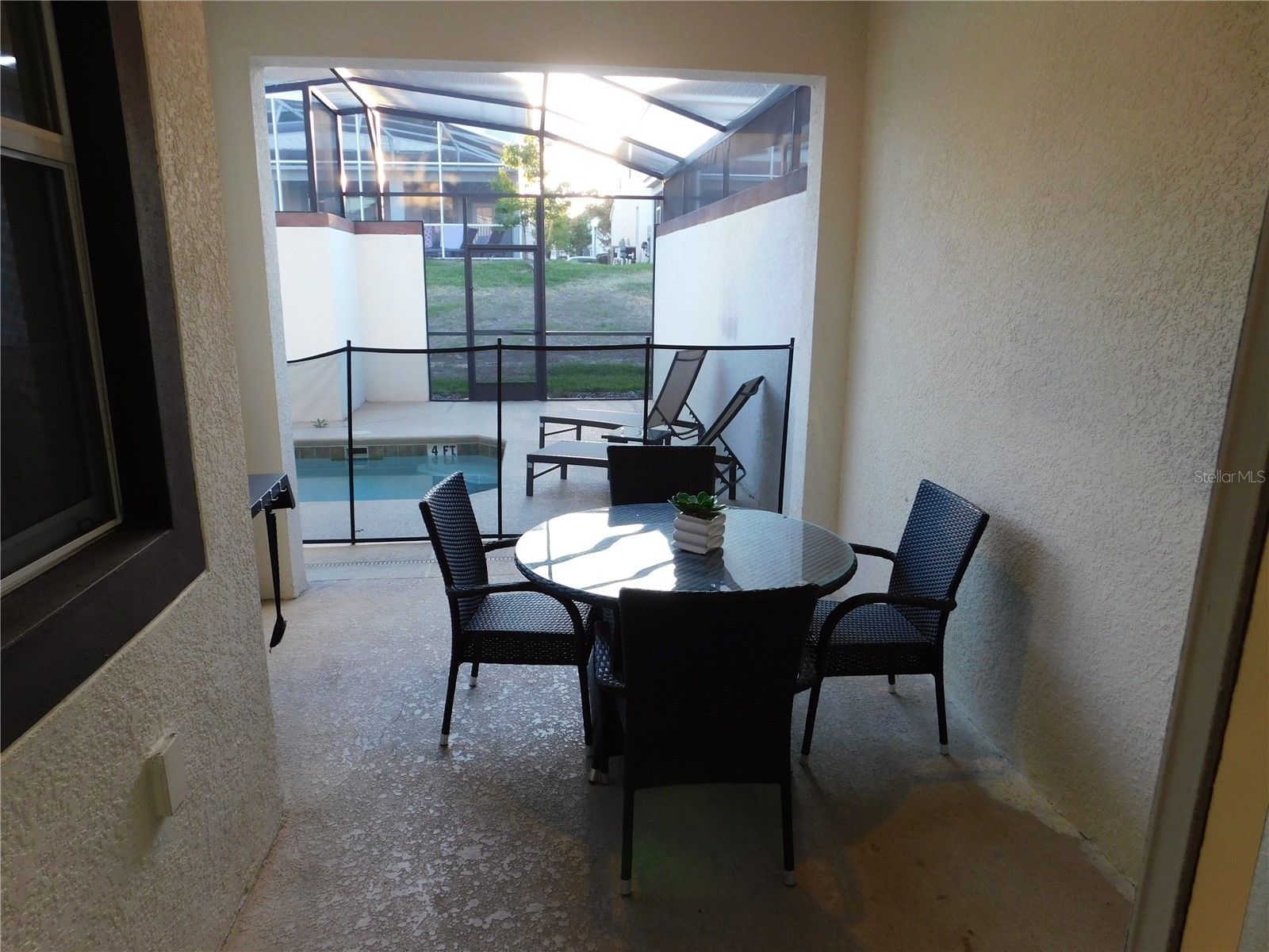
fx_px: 843
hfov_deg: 73.9
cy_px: 476
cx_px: 634
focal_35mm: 23
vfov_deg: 58.9
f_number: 3
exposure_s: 1/40
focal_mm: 4
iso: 125
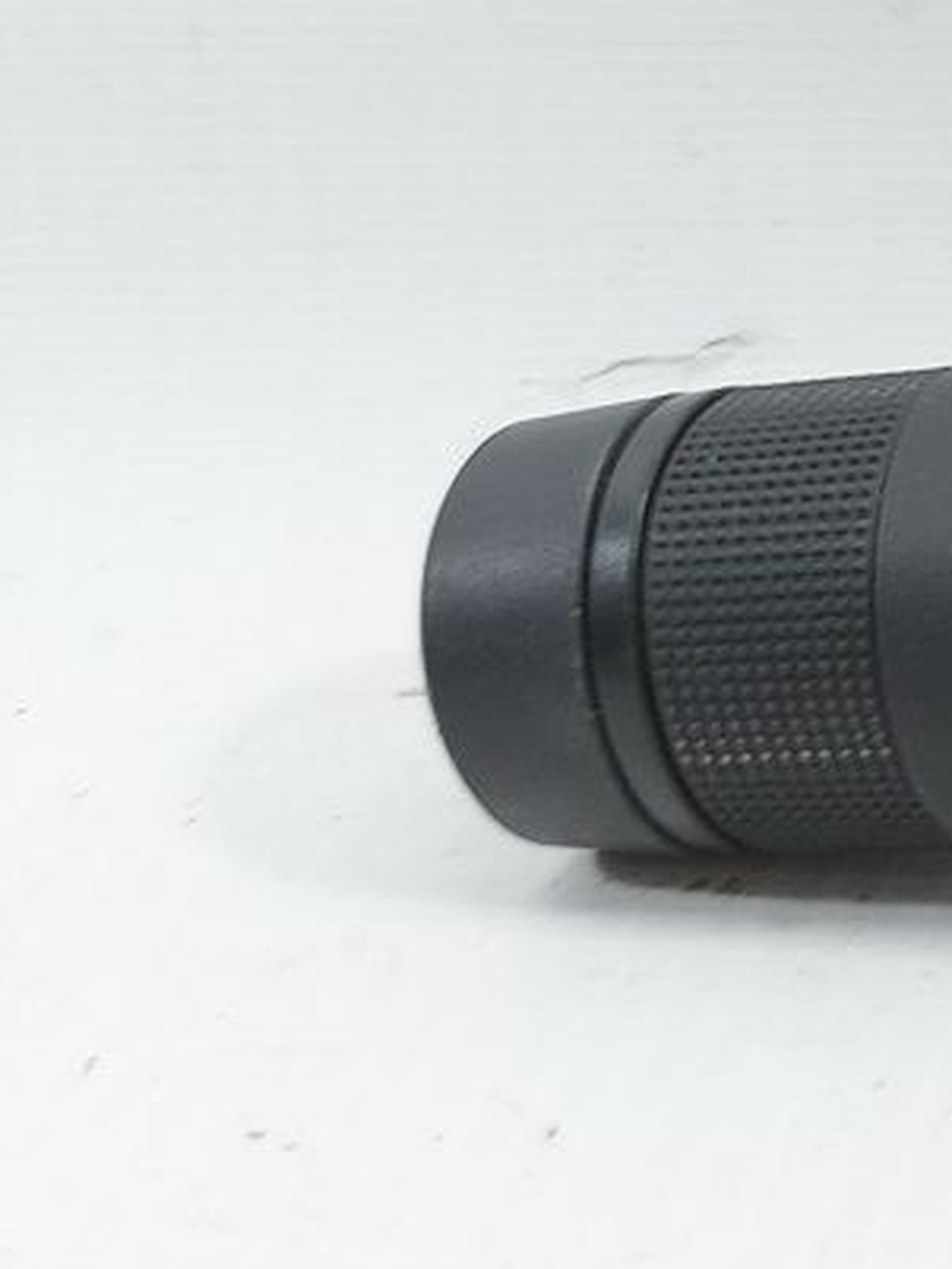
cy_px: 494
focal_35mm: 83
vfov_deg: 23.5
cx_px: 2155
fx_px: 3042
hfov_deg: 13.7
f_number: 1.8
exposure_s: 1/50
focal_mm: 5.23
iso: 50
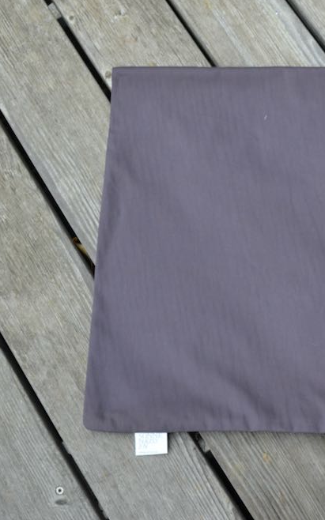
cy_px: 260
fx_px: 692
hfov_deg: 24.5
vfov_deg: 41.2
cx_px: 368
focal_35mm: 49
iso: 400
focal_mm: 21
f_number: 4.5
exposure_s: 1/80
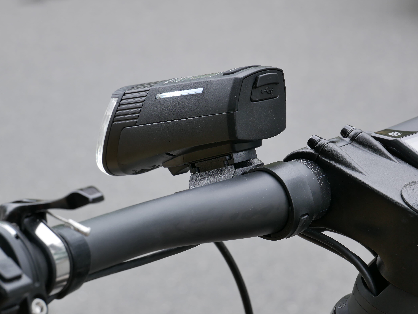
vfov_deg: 12.4
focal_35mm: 120
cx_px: 209
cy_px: 157
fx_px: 1450
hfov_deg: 16.4
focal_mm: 60
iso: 200
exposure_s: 1/50
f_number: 9
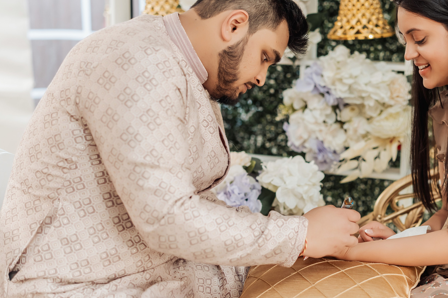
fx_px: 946
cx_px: 331
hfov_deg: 26.3
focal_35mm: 76
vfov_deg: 18.0
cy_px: 146
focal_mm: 50
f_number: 1.8
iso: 500
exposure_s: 1/250
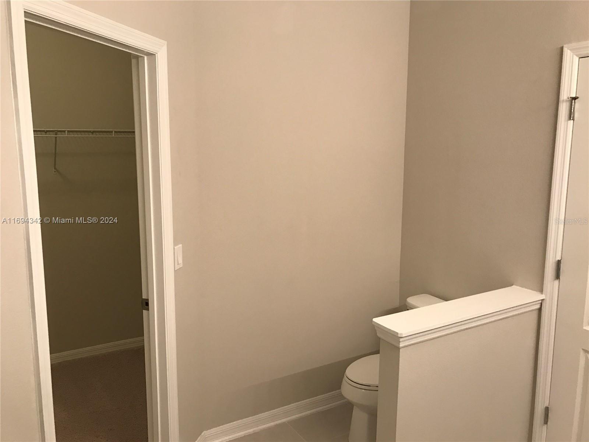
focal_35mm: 28
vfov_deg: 49.7
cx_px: 294
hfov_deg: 63.4
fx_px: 476
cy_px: 221
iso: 40
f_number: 1.8
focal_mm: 3.99
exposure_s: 1/20
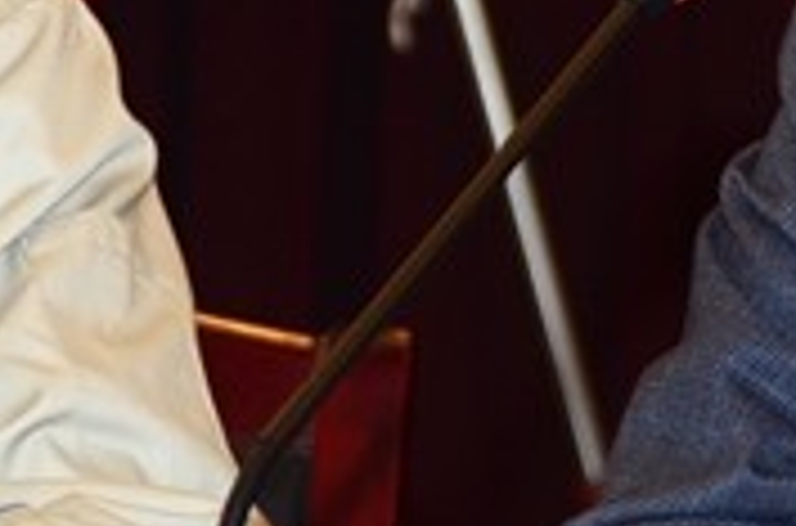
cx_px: 1430
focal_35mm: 448
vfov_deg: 3.0
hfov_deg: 4.6
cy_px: 22
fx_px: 9879
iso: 640
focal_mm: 66
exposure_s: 1/80
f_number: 4.5
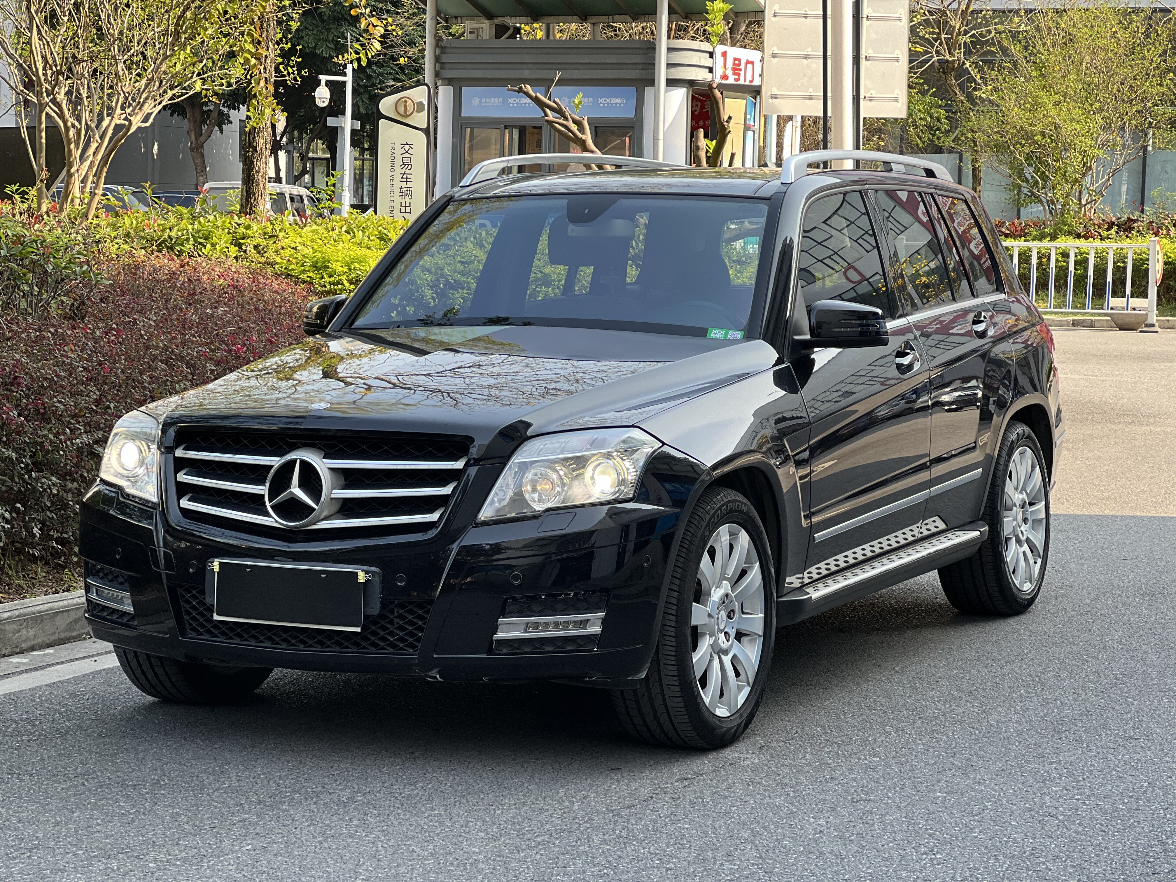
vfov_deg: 19.1
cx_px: 588
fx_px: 2616
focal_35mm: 77
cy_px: 441
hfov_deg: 25.3
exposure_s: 1/121
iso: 32
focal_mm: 9
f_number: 2.8
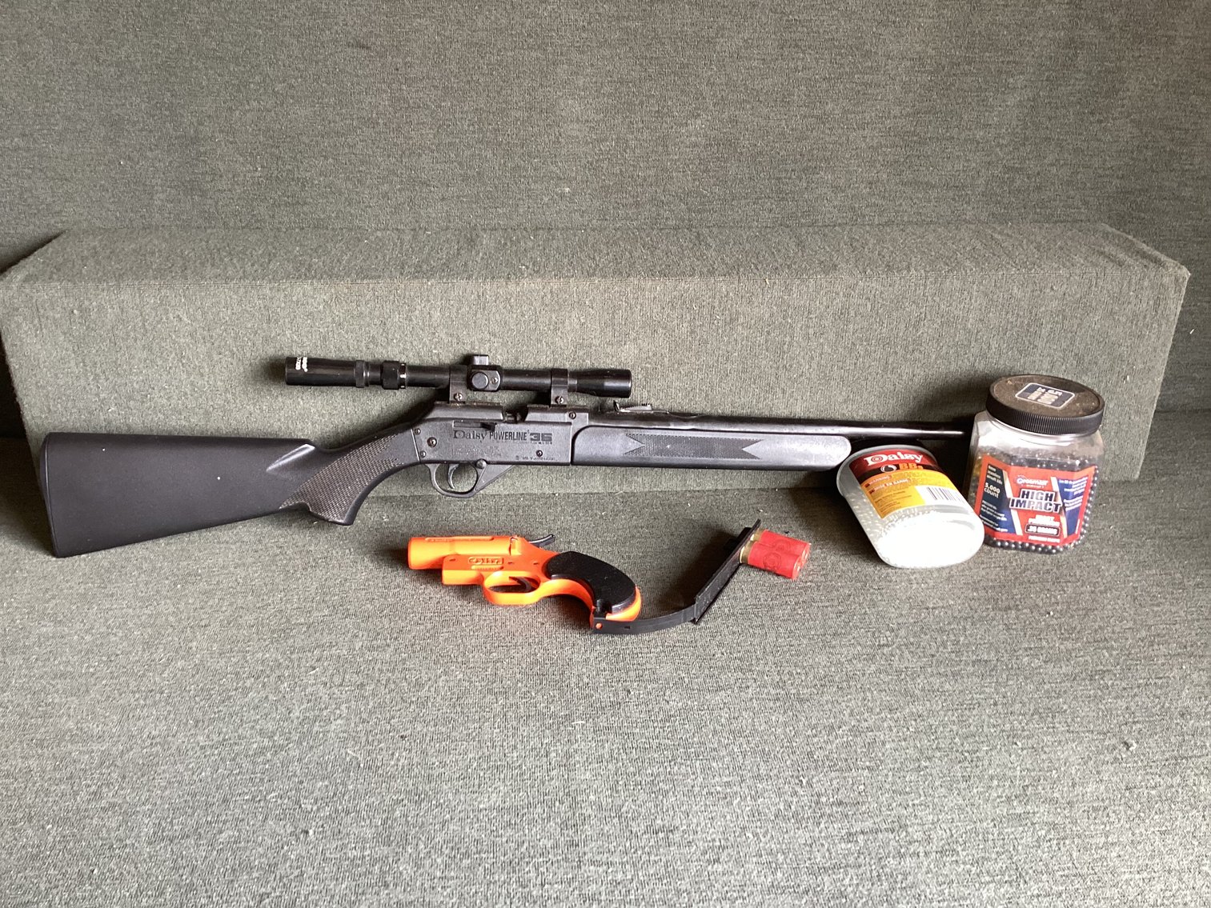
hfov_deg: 58.3
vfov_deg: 45.4
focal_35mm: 31
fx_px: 1085
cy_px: 454
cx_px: 606
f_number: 2.4
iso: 125
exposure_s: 1/50
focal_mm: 3.3
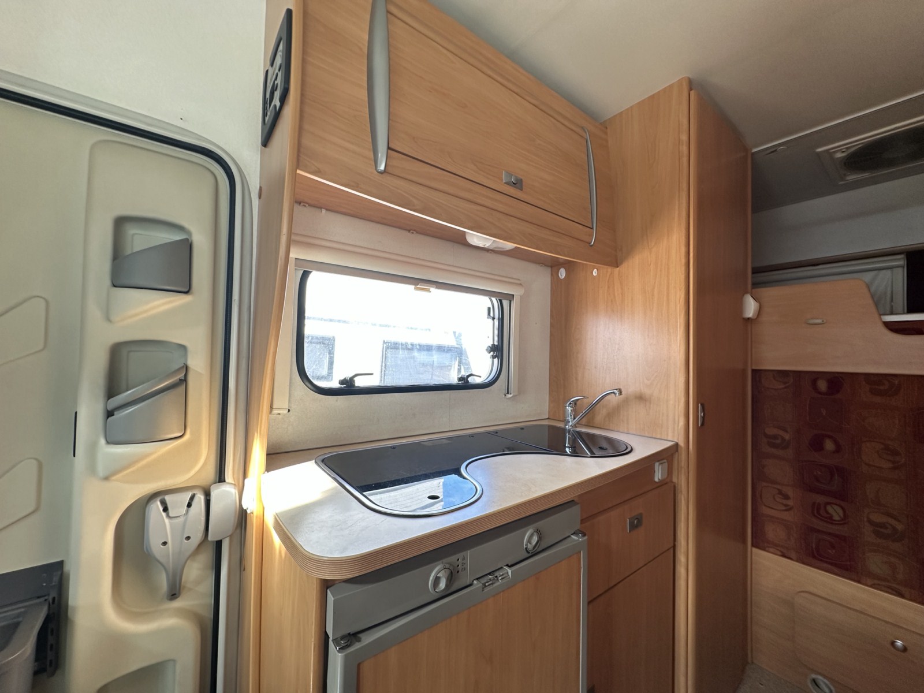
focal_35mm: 14
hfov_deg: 102.1
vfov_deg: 85.7
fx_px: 374
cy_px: 346
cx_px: 462
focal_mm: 2.22
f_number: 2.2
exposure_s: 1/99
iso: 200
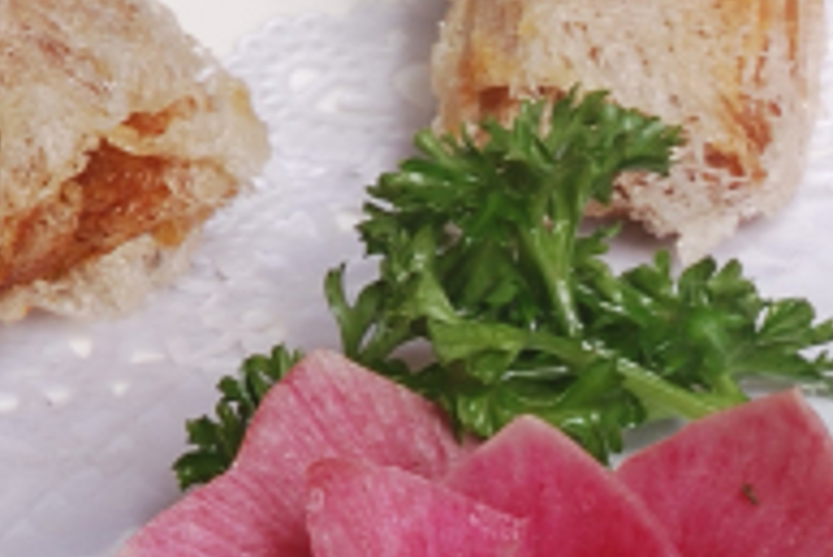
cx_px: 652
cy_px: 788
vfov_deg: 2.8
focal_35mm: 494
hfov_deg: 4.2
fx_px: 11439
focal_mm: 62
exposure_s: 1/125
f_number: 16
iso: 100
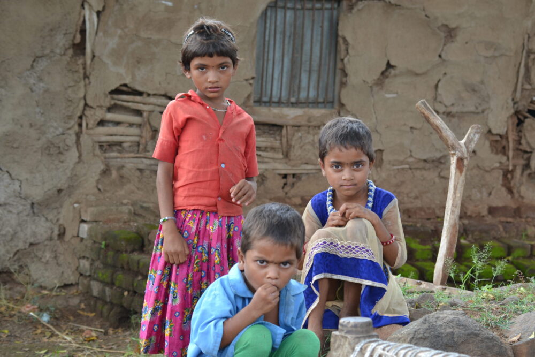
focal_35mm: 105
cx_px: 268
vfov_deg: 13.0
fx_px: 1561
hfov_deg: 19.5
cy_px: 178
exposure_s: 1/125
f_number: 5.6
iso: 220
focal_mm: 70
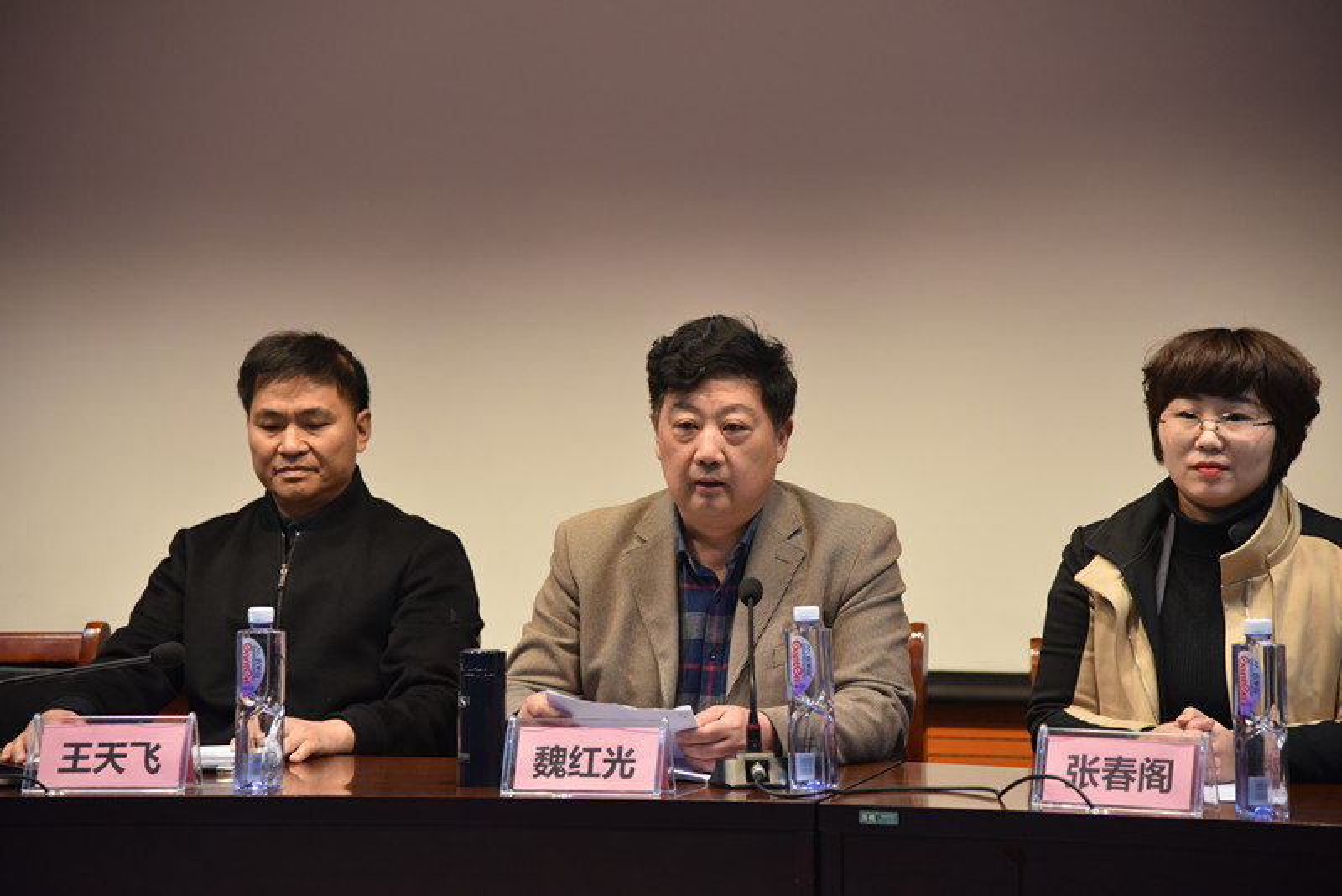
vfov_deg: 13.1
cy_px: 448
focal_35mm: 105
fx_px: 3915
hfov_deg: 19.4
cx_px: 671
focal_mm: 105
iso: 1800
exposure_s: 1/60
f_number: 4
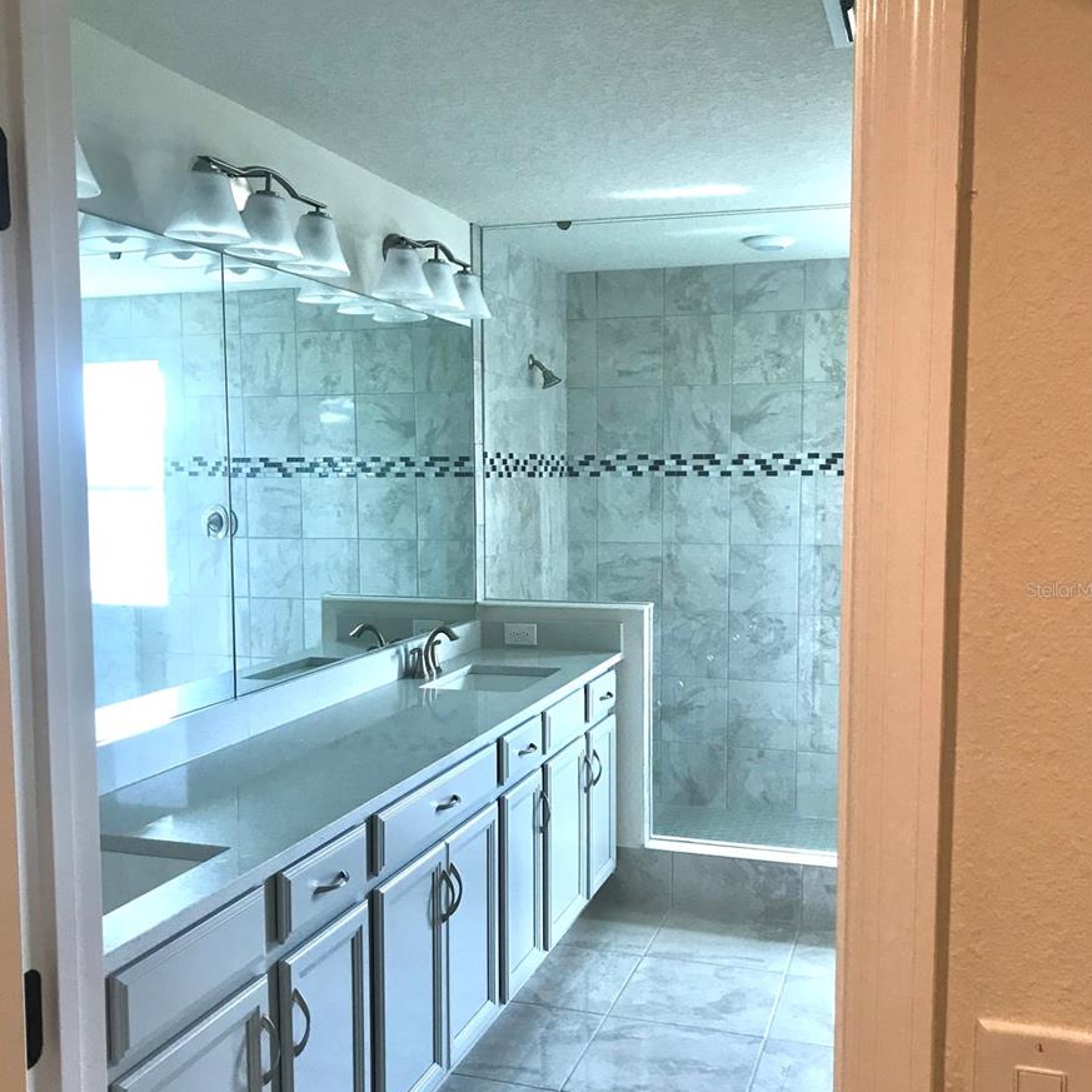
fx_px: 1213
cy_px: 589
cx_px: 552
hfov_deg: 48.4
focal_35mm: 34
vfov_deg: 48.4
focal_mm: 3.99
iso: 25
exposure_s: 1/30
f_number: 1.8
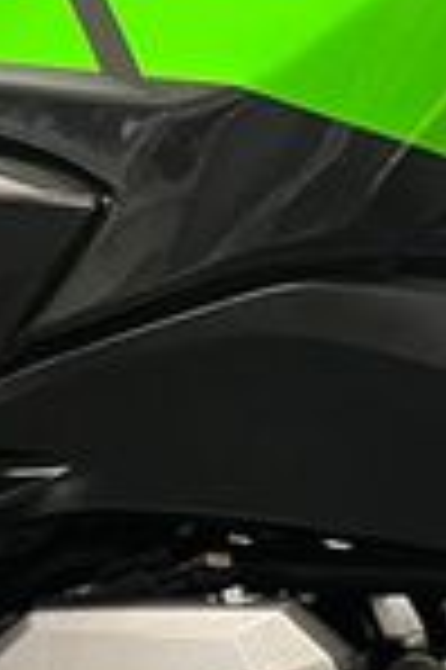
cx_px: 883
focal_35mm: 116
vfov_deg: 16.6
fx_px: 2161
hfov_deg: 10.8
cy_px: 877
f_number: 1.6
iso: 500
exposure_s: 1/50
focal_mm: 5.1
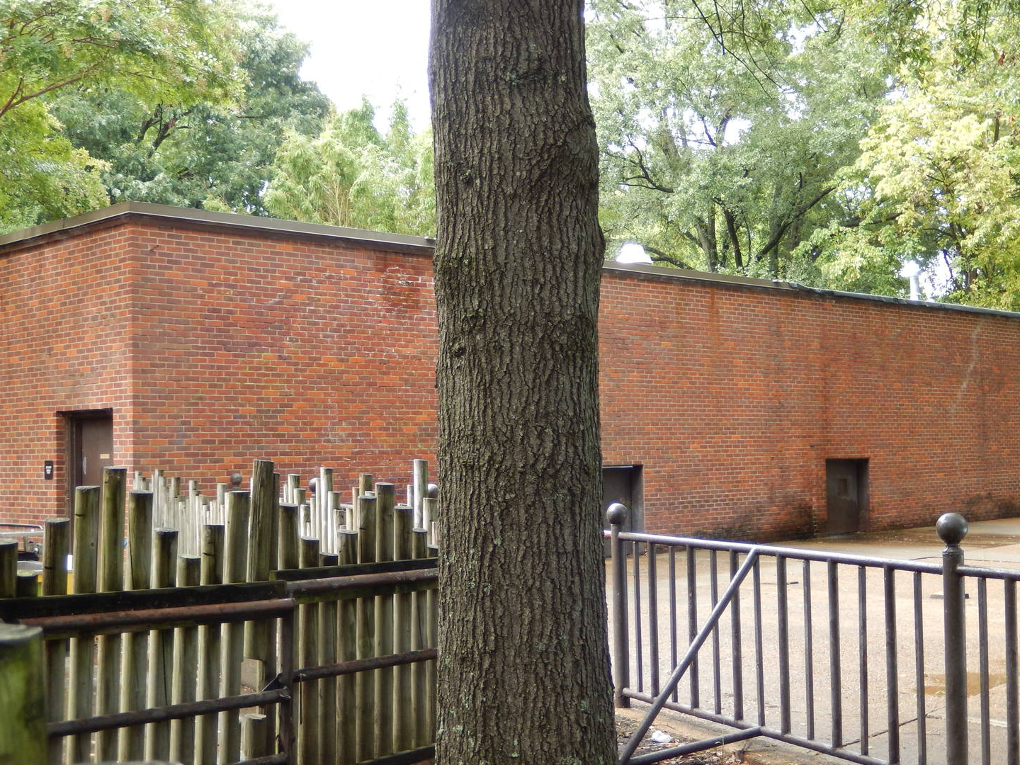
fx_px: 1473
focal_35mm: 50
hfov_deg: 38.2
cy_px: 389
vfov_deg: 29.1
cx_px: 548
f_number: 4.3
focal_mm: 8.1
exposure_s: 1/80
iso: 125
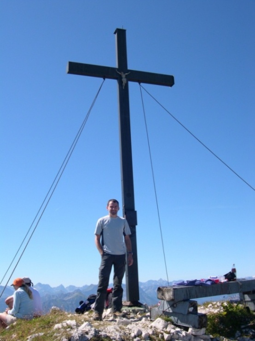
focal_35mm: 42
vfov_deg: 44.8
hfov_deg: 34.3
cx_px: 128
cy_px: 170
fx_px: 413
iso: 100
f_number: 8
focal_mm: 9
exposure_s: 1/169
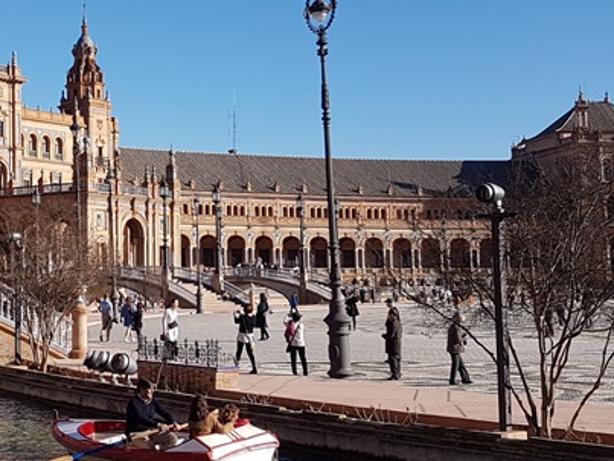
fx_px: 1172
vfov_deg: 22.2
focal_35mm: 66
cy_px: 163
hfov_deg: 27.8
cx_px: 17
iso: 40
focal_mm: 4.2
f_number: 1.7
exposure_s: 1/2096
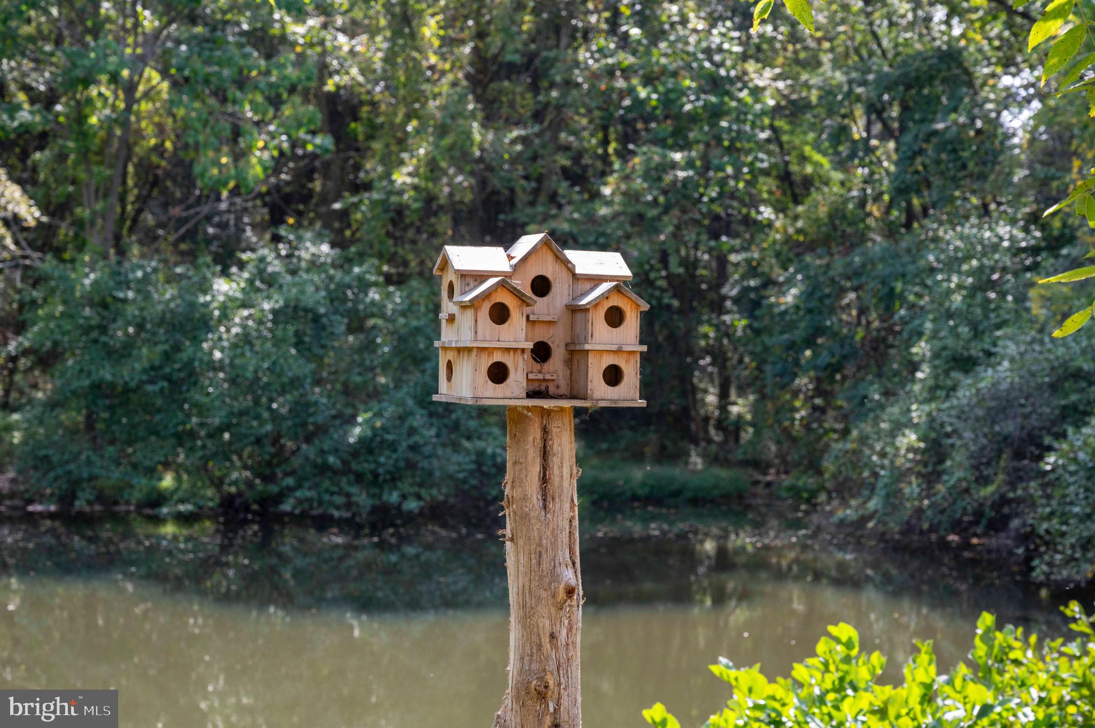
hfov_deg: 28.9
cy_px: 364
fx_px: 2127
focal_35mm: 70
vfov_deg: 19.4
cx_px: 548
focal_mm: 70
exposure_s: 1/250
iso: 1000
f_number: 8
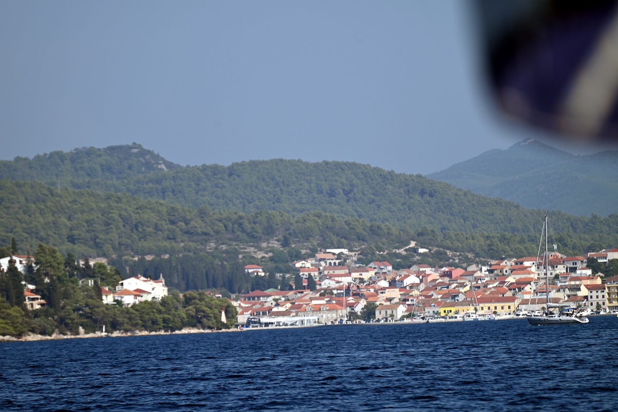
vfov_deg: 4.6
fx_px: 5150
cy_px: 206
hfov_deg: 6.9
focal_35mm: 300
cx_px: 309
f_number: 5.6
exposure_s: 1/1000
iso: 160
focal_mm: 300
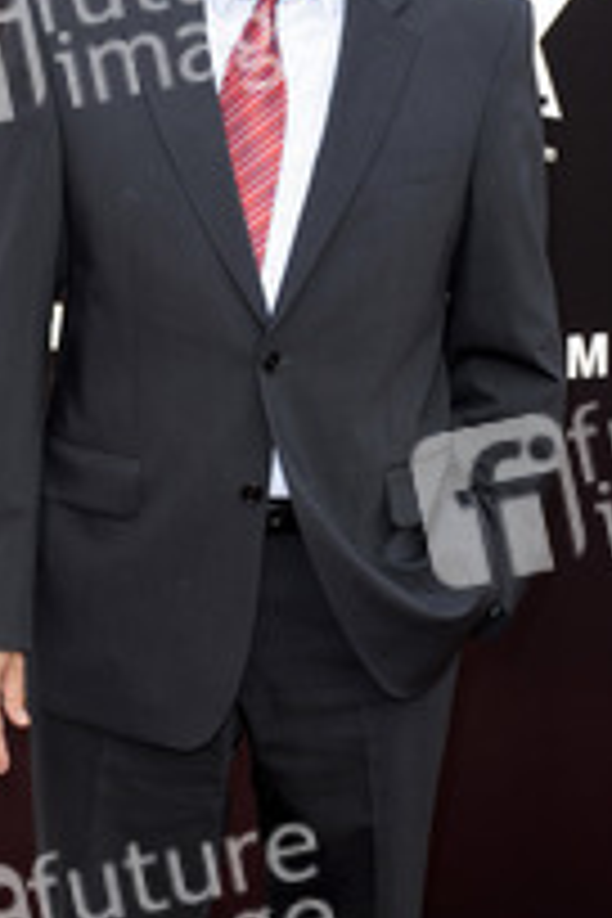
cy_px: 256
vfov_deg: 14.9
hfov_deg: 10.0
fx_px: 3493
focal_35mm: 137
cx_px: 234
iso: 400
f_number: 6.3
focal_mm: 70
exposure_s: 1/200
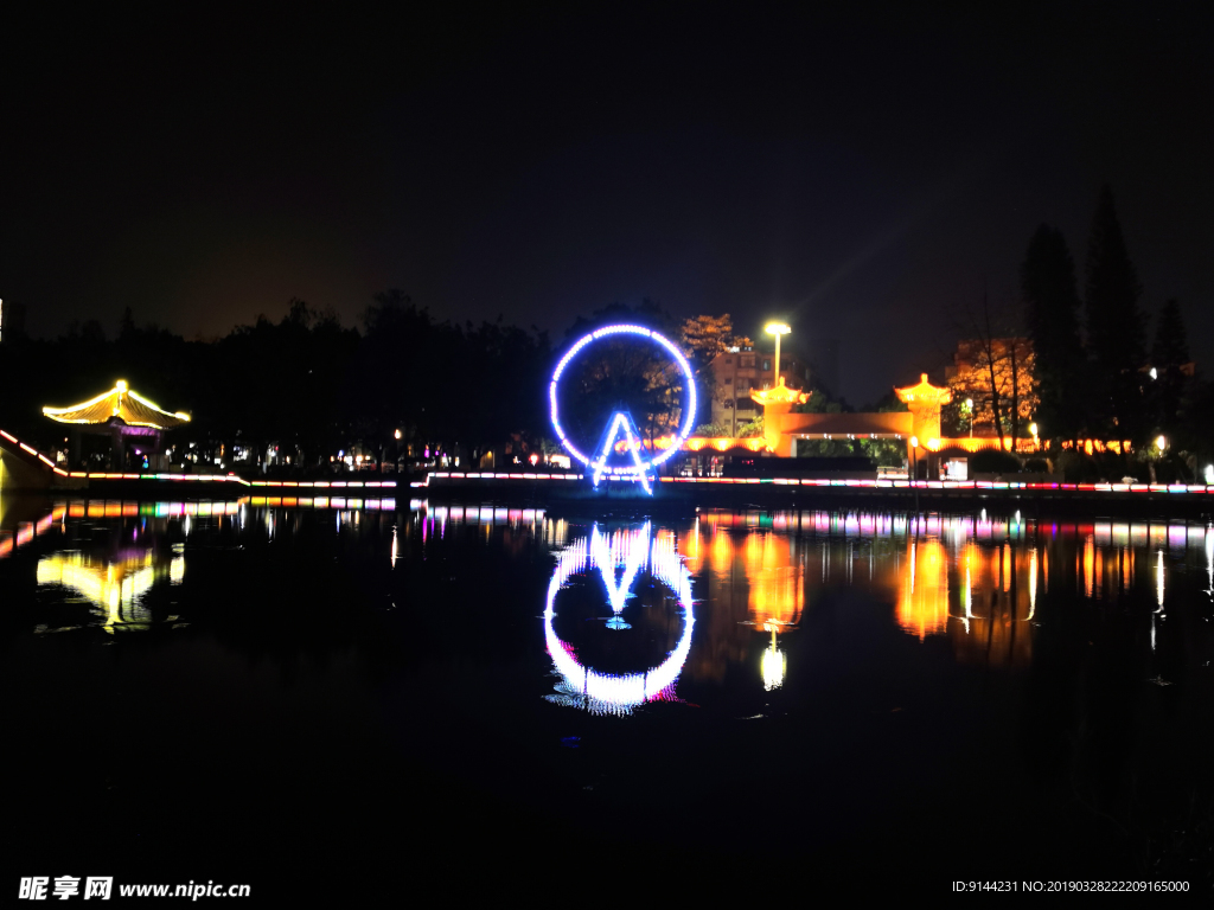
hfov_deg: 58.4
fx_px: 1087
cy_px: 455
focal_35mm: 31
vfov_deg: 45.4
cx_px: 607
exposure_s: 23.1
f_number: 2.2
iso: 64
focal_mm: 3.81
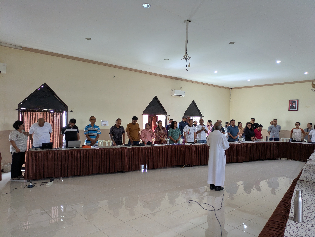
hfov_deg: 69.4
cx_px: 158
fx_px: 228
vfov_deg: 54.9
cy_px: 118
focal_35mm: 25
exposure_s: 1/100
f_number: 1.89
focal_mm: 5.43
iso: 281
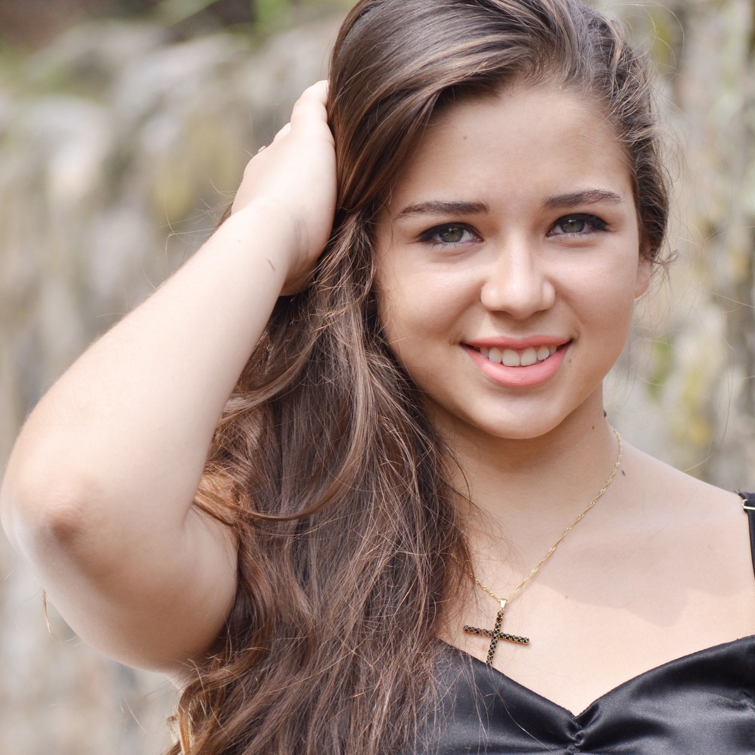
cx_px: 377
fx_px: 7107
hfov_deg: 6.1
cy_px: 538
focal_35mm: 288
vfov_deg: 6.1
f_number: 7.1
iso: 280
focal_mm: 150
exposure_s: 1/640
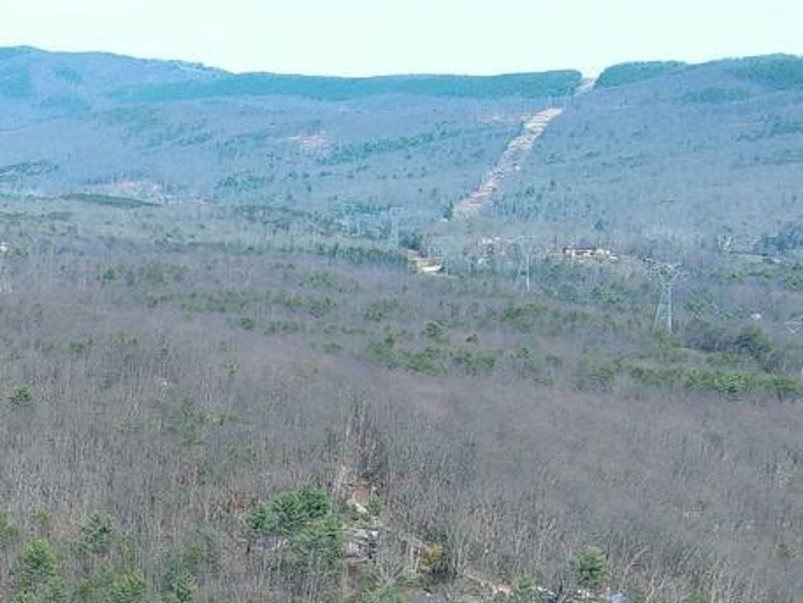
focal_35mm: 125
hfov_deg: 13.5
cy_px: 788
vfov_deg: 11.5
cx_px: -815
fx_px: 2900
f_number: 2.8
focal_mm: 10.57
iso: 100
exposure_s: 1/731
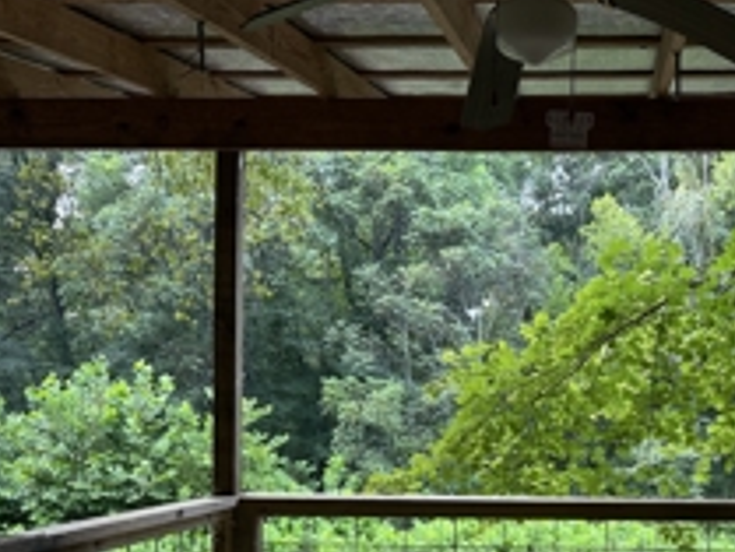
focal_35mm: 46
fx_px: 977
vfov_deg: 30.1
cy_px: 503
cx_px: 535
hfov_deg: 40.3
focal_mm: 6.86
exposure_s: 1/121
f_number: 1.78
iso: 125
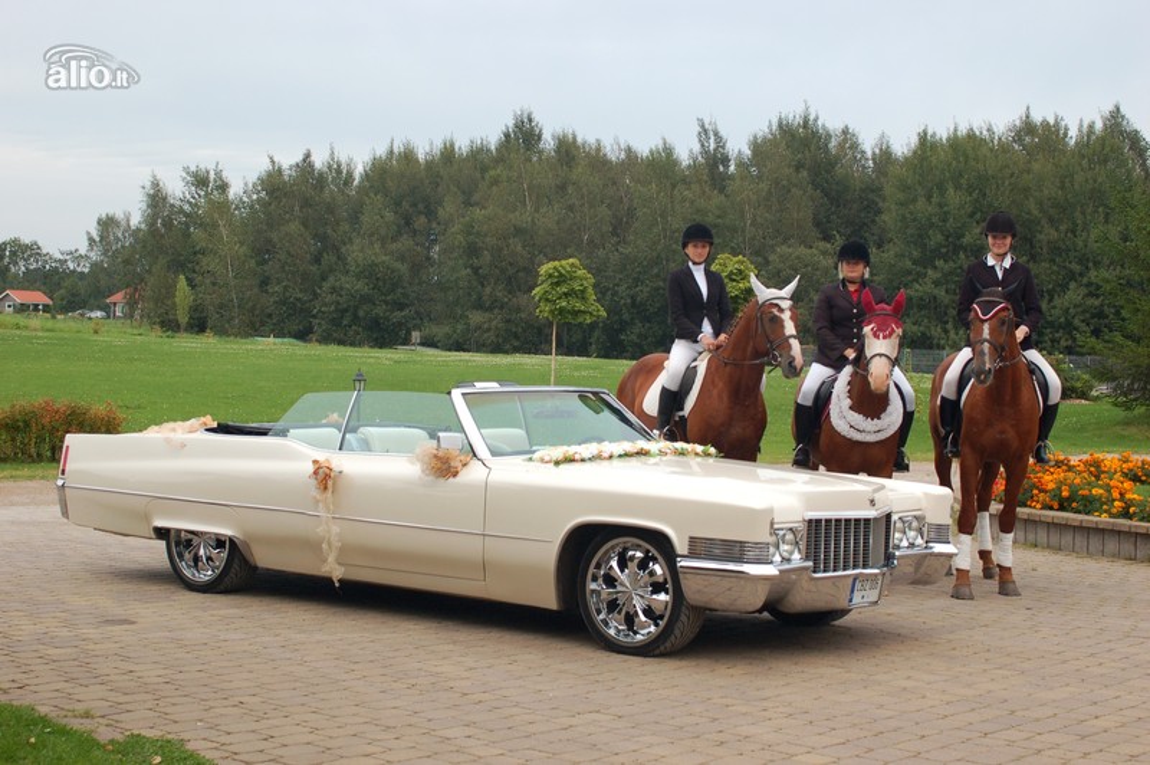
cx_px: 575
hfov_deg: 33.4
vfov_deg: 22.6
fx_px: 1915
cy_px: 382
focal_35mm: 60
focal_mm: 40
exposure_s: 1/50
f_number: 6.3
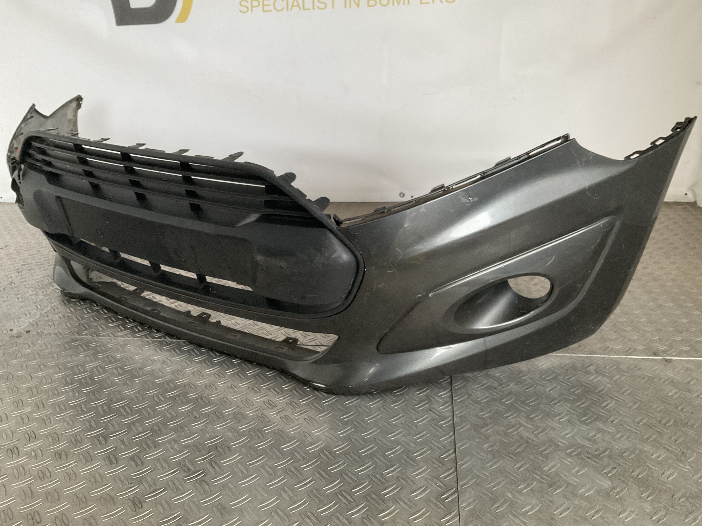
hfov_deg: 61.7
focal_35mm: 29
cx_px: 351
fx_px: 588
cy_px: 263
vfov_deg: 48.2
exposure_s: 1/60
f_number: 1.8
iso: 200
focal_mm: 3
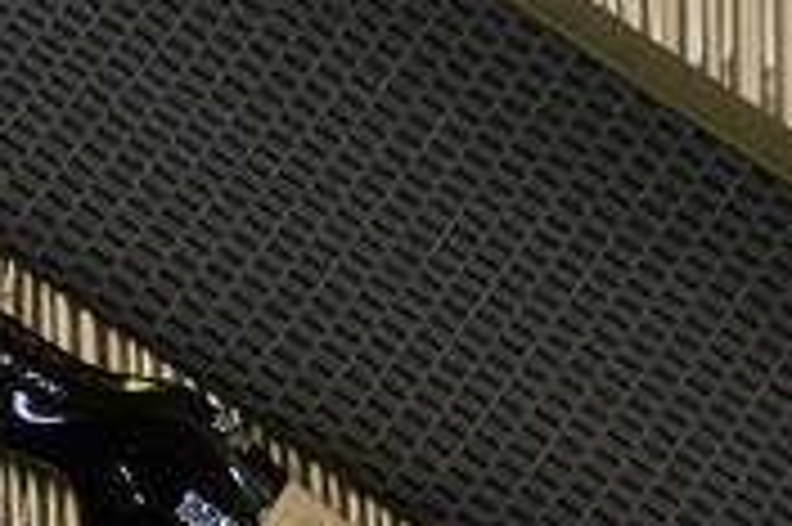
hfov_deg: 12.0
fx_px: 3649
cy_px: 510
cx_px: -295
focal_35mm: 166
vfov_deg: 8.2
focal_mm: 26
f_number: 4.2
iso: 800
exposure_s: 1/60
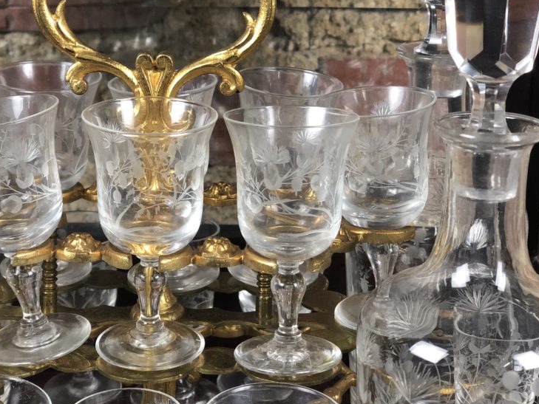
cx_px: 246
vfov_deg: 20.1
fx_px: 1137
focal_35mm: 73
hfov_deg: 26.7
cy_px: 147
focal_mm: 6
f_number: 2.4
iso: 100
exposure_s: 1/50
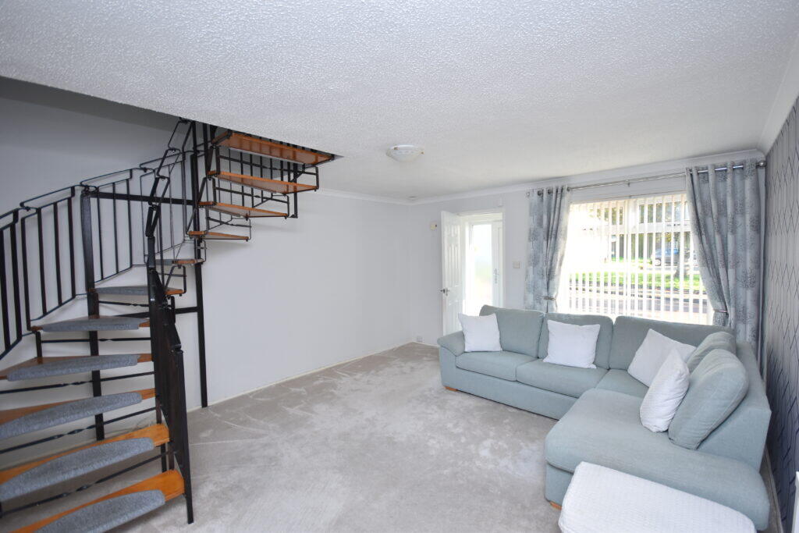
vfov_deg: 77.3
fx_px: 333
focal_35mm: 15
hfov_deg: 100.4
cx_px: 400
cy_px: 266
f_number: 4
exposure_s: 1/60
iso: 400
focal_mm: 10
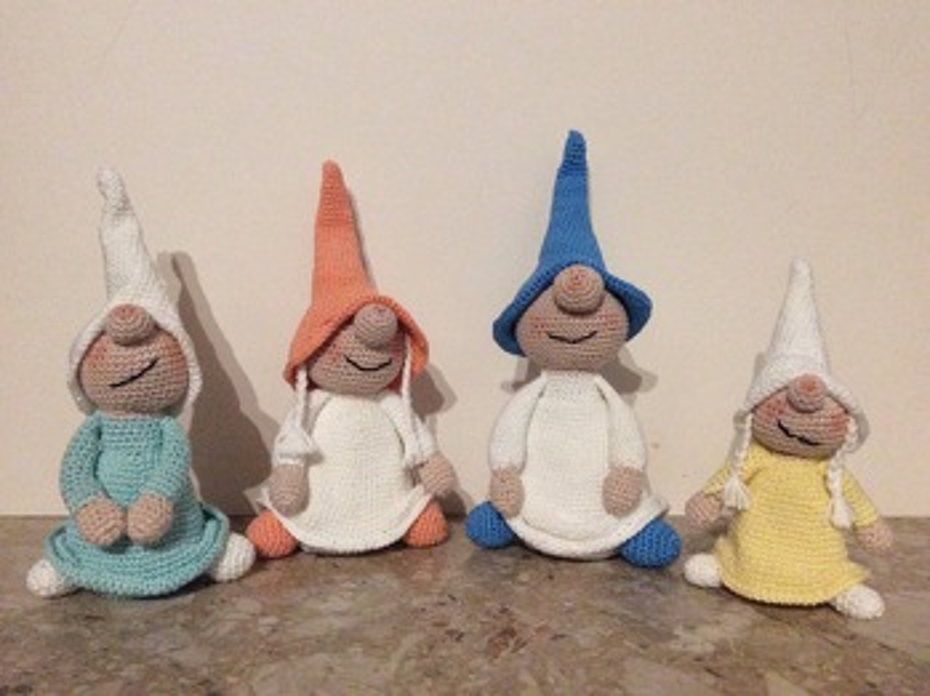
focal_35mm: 32
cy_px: 348
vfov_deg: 44.1
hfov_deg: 56.9
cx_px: 465
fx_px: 859
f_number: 2.4
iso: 400
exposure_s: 1/17
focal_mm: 3.3
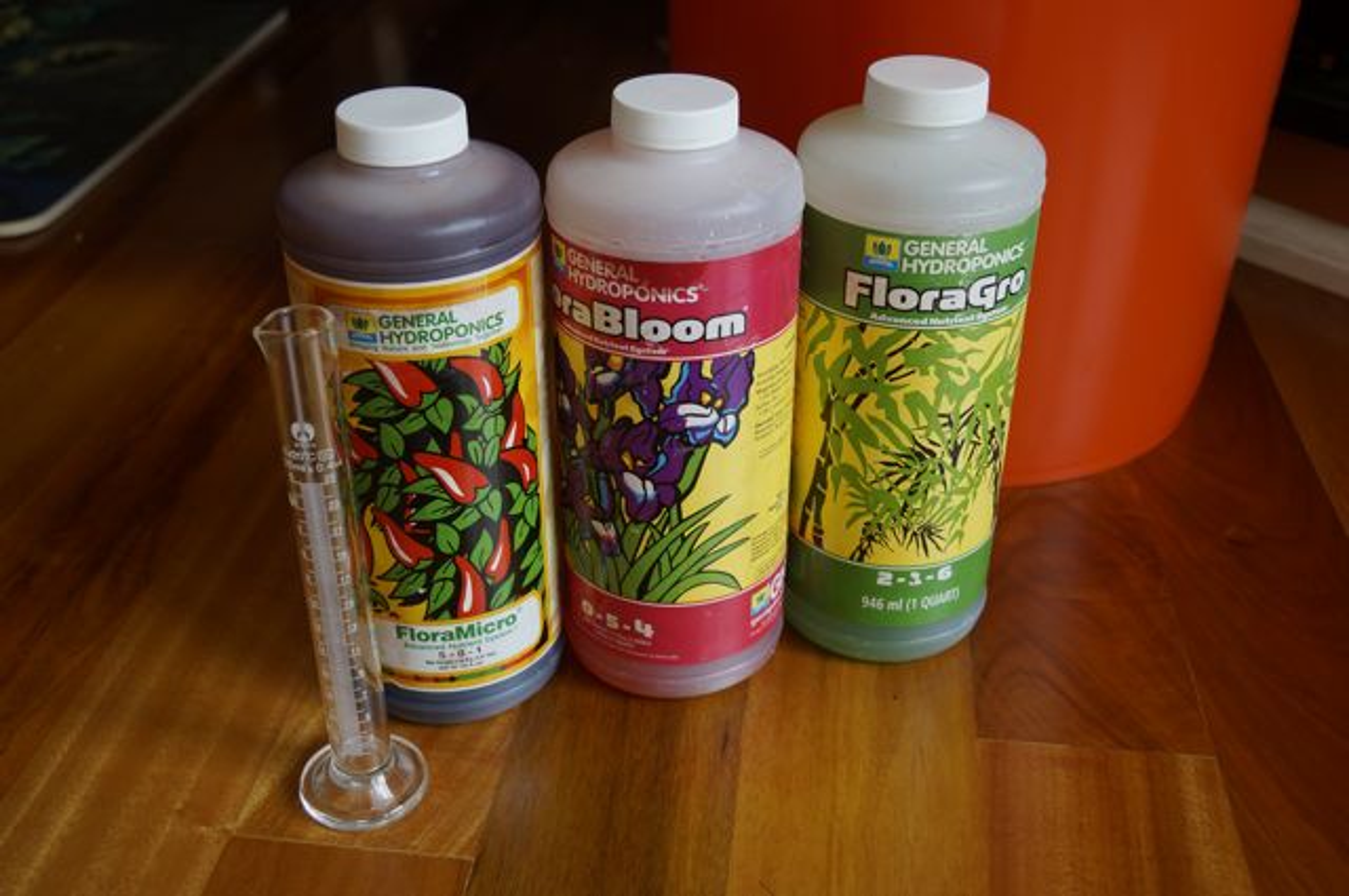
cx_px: 674
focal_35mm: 38
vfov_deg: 35.4
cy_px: 448
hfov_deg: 51.3
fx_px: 1403
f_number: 4.5
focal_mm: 25
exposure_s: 1/80
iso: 100
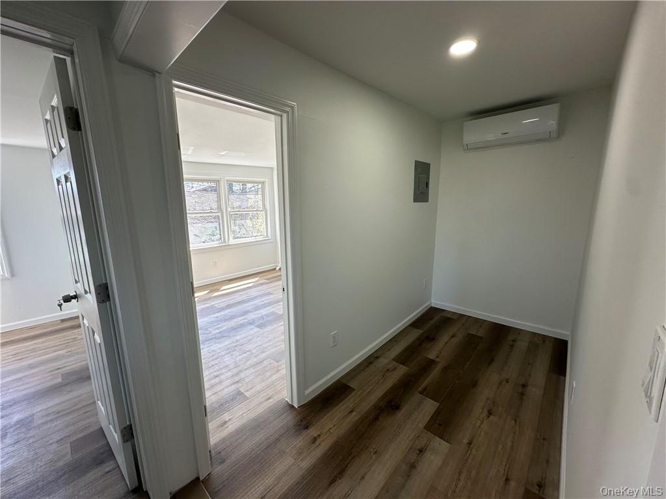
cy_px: 250
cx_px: 333
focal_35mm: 14
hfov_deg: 102.1
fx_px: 269
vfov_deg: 85.7
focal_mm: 2.22
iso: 50
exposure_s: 1/120
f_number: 2.2
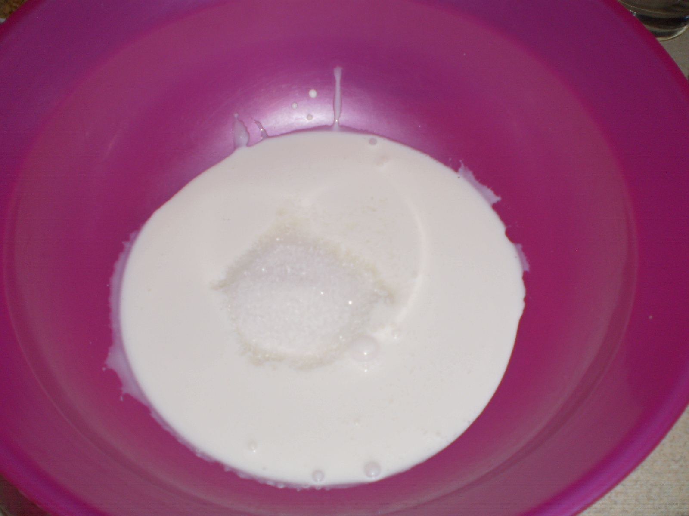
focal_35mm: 36
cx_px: 344
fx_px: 717
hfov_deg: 51.4
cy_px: 258
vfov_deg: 39.7
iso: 125
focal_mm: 6.3
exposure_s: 1/30
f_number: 3.1
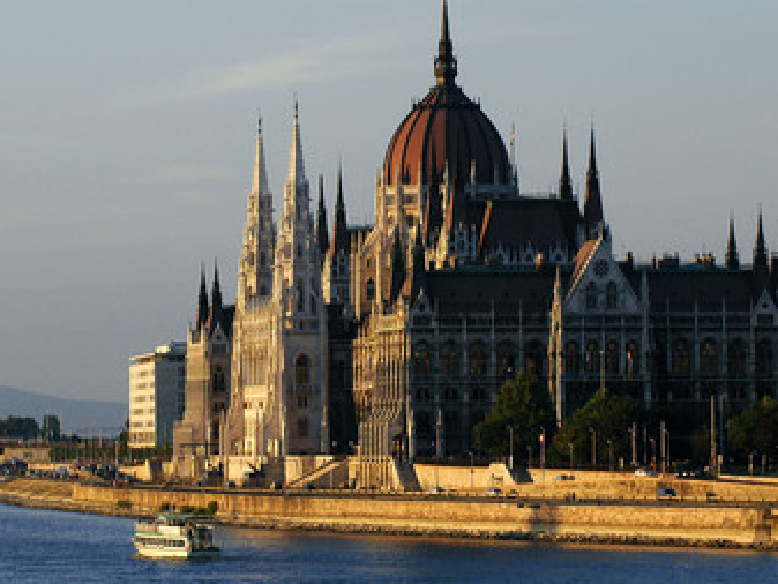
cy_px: 265
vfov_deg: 6.9
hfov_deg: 9.2
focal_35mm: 216
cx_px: 324
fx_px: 4856
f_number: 6.3
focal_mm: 120
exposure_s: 1/250
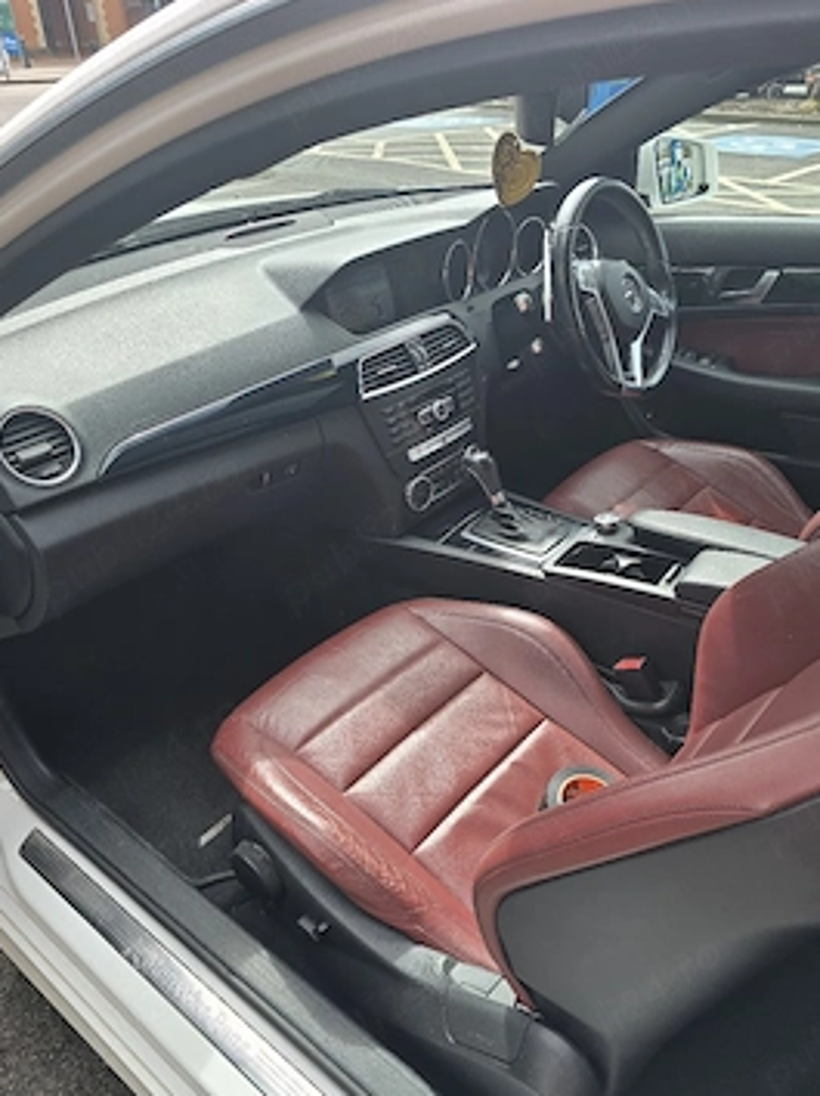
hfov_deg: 53.0
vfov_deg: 67.3
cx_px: 442
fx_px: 822
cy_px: 570
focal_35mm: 26
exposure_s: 1/278
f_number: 1.7
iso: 12
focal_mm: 6.3
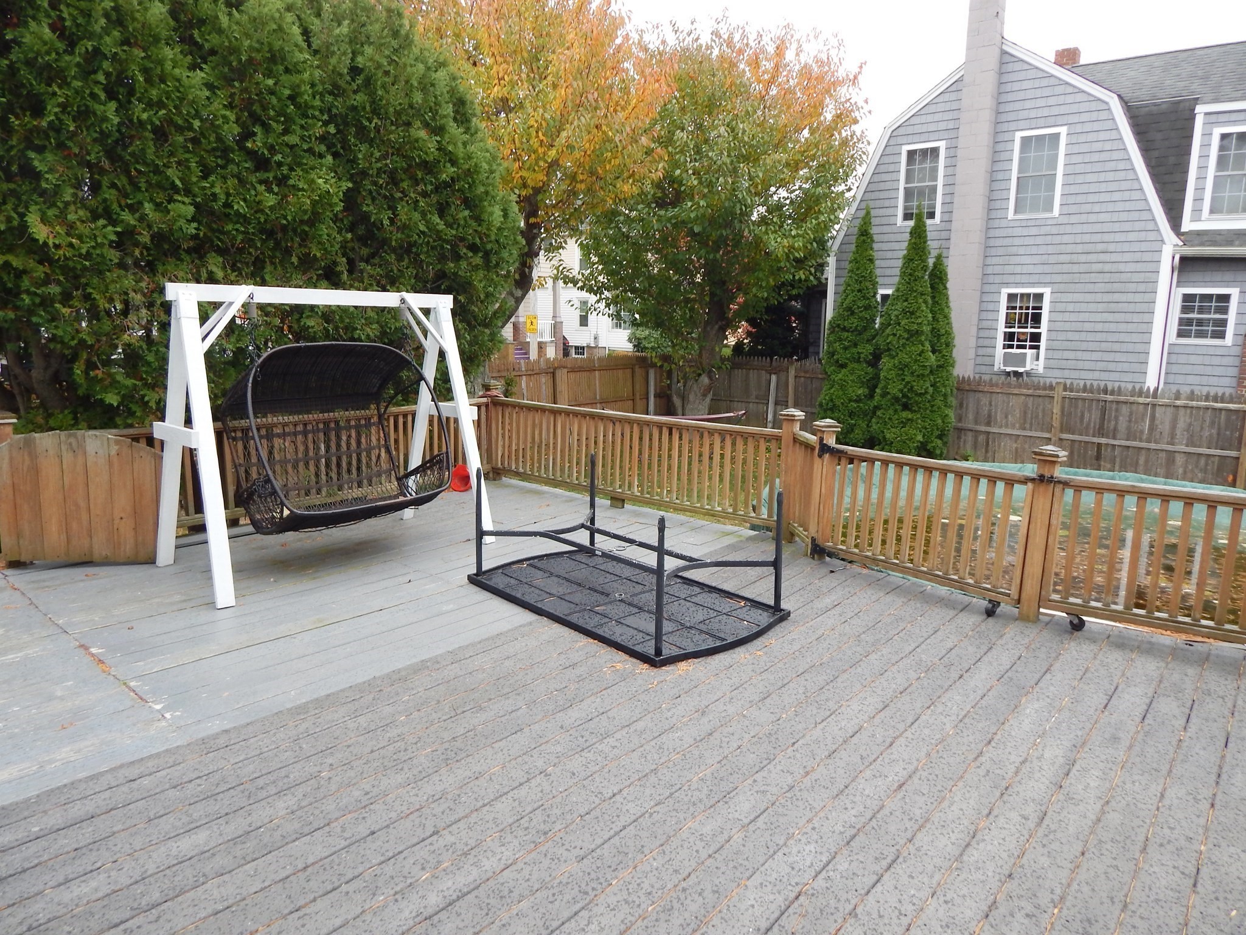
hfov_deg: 73.9
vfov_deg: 58.9
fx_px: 828
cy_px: 468
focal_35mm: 23
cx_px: 623
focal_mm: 4
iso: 125
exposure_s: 1/125
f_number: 3
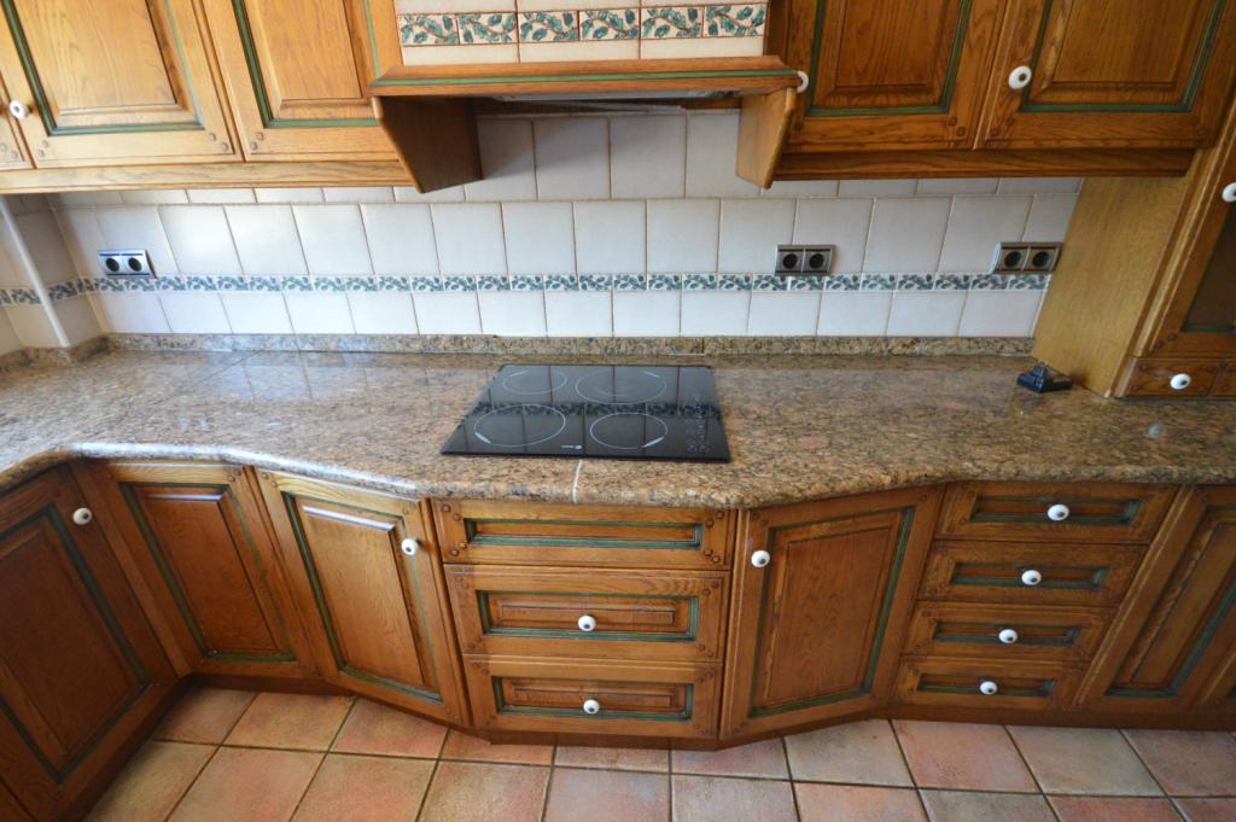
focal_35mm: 15
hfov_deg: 100.4
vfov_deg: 77.2
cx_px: 618
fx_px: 515
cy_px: 411
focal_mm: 10
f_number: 4
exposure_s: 1/60
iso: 2500
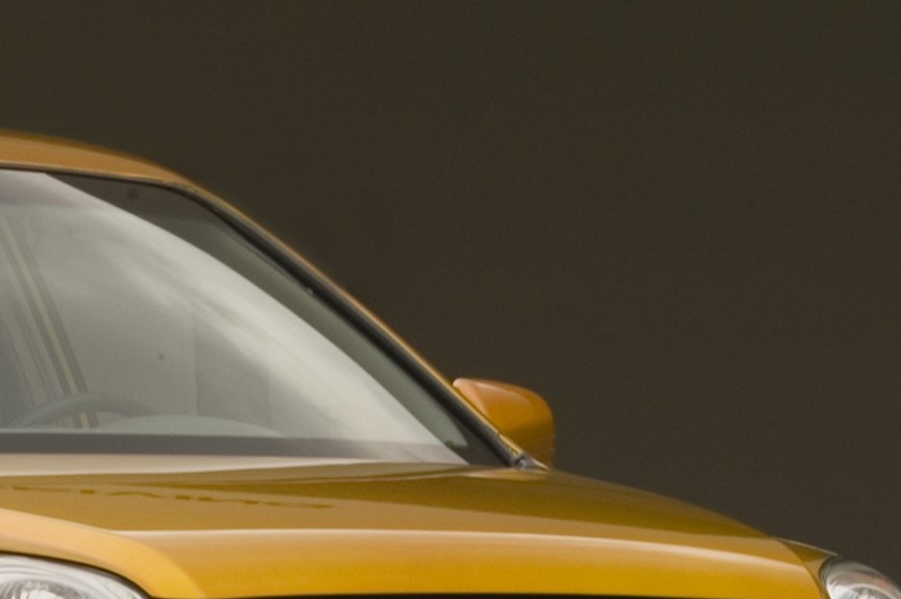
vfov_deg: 2.6
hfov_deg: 3.9
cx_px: -211
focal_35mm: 526
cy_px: 636
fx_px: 13152
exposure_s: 1/8
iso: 200
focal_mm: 120
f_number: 14
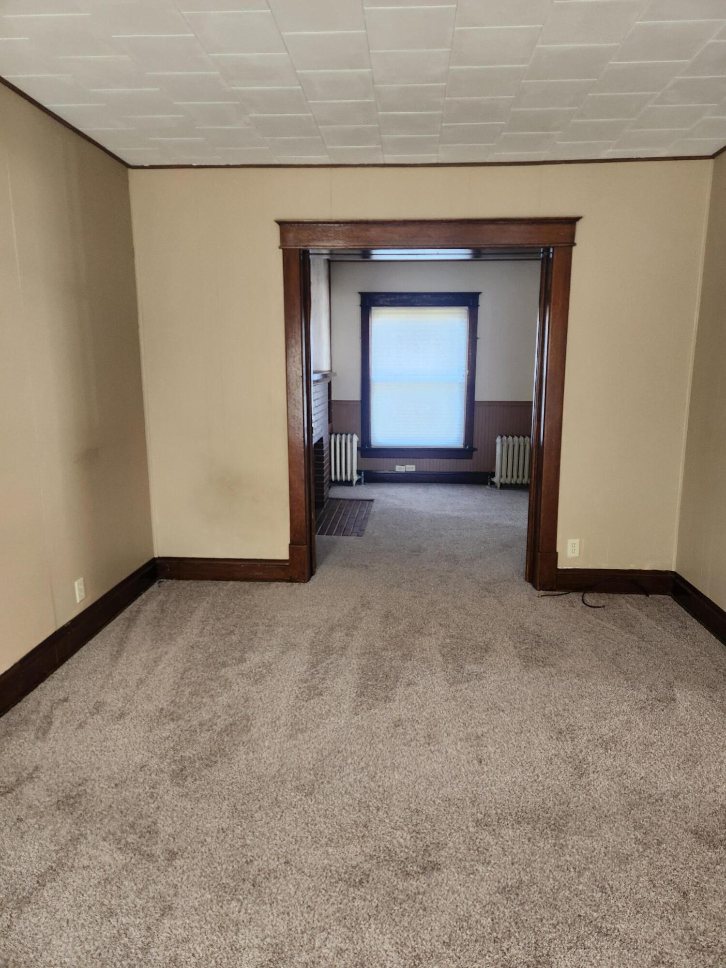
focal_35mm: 23
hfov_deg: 58.9
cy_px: 484
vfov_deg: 73.9
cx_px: 363
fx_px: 643
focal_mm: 5.4
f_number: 1.8
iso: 200
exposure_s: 1/120
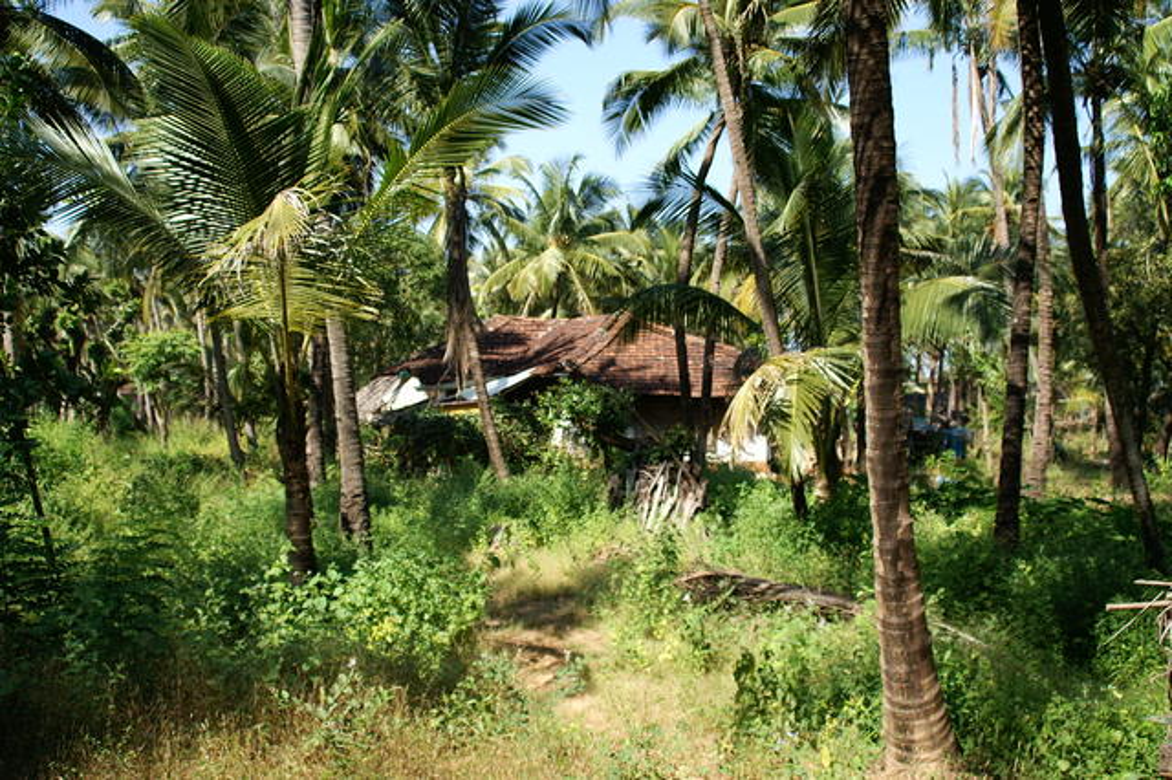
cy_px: 390
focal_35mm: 36
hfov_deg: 53.2
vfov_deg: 36.8
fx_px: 1171
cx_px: 586
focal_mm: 24
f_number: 4
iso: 100
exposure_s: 1/640
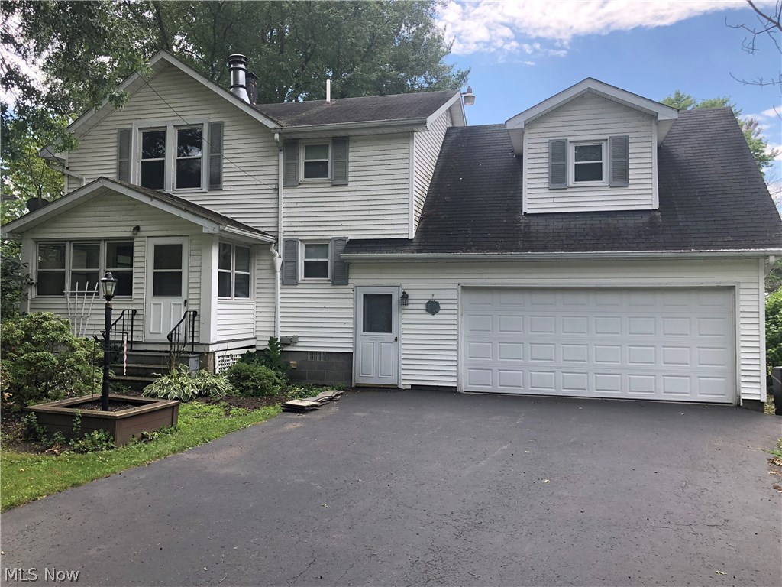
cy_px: 294
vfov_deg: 49.7
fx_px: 633
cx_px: 391
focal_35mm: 28
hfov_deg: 63.4
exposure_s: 1/475
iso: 20
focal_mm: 3.99
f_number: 1.8
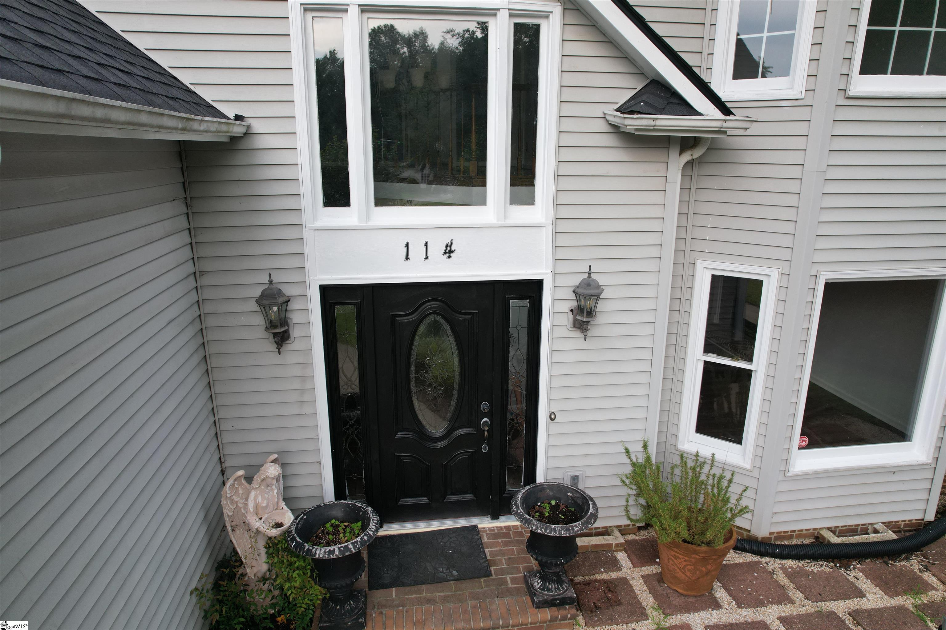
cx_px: 473
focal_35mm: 22
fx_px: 578
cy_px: 315
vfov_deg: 57.2
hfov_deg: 78.6
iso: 120
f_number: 2.8
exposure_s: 1/50
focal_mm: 8.38
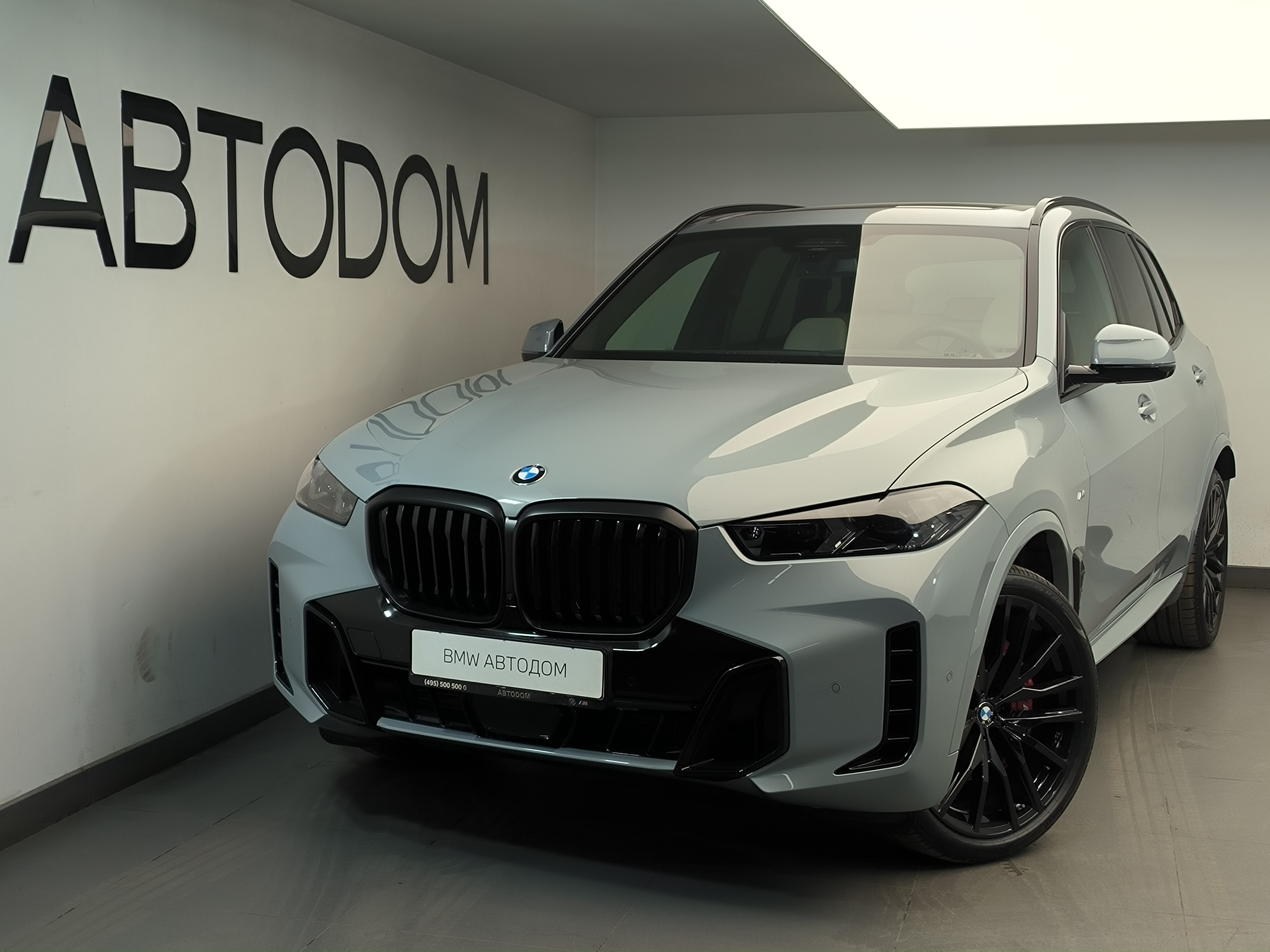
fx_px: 881
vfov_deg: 56.8
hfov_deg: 71.6
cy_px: 476
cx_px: 635
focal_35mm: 24
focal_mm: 5.24
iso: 50
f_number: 1.7
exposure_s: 1/106
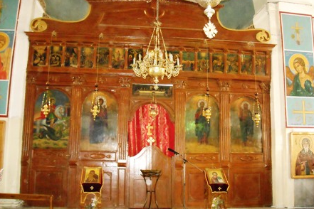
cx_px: 158
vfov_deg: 35.9
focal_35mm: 37
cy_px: 100
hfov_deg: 51.9
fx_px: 323
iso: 1000
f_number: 2.8
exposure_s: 1/60
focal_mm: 5.7
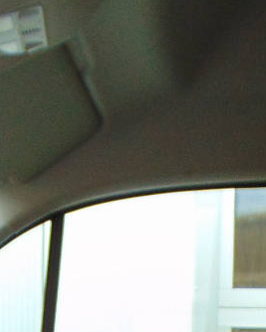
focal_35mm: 117
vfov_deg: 14.7
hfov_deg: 13.2
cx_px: 113
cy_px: 562
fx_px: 1152
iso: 100
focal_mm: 4.5
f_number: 3
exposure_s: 1/160
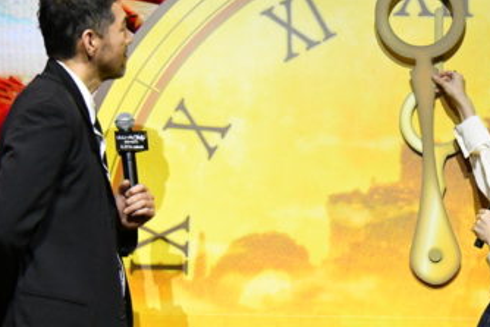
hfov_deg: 12.9
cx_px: 484
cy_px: 188
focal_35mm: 157
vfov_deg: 8.8
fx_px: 2138
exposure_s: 1/250
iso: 3200
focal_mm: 50
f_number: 9
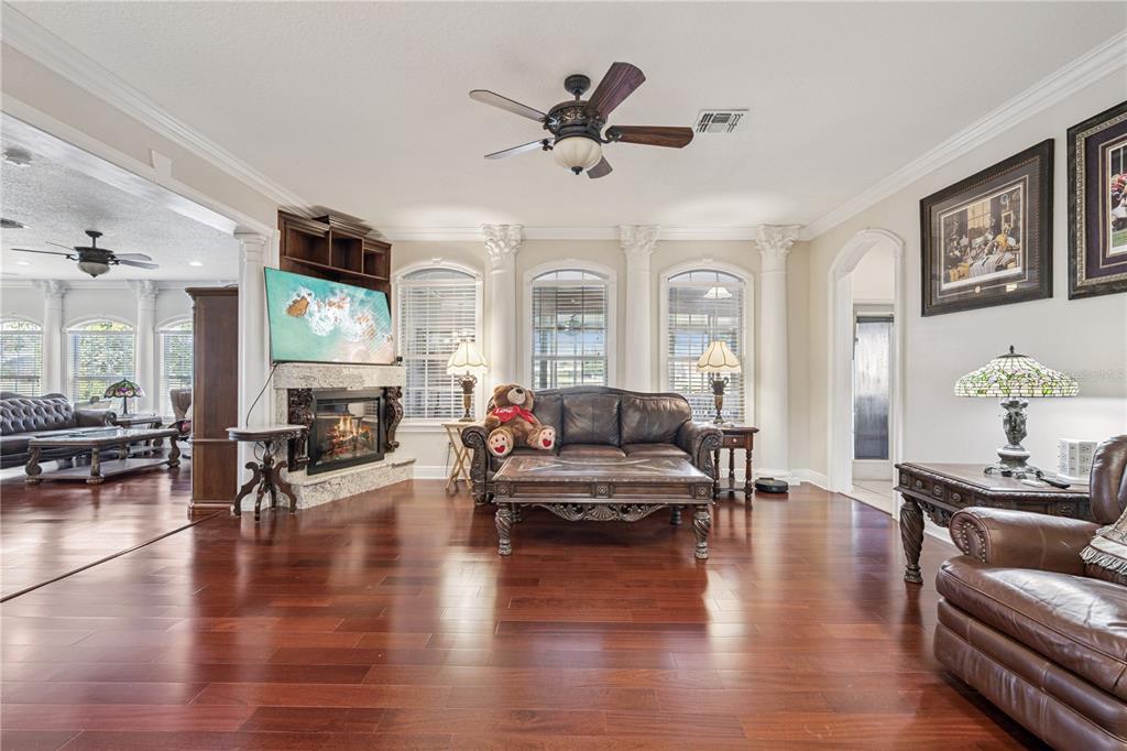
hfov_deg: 96.8
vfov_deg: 73.7
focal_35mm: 16
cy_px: 376
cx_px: 564
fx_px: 501
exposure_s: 1/13
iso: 200
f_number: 9
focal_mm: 16
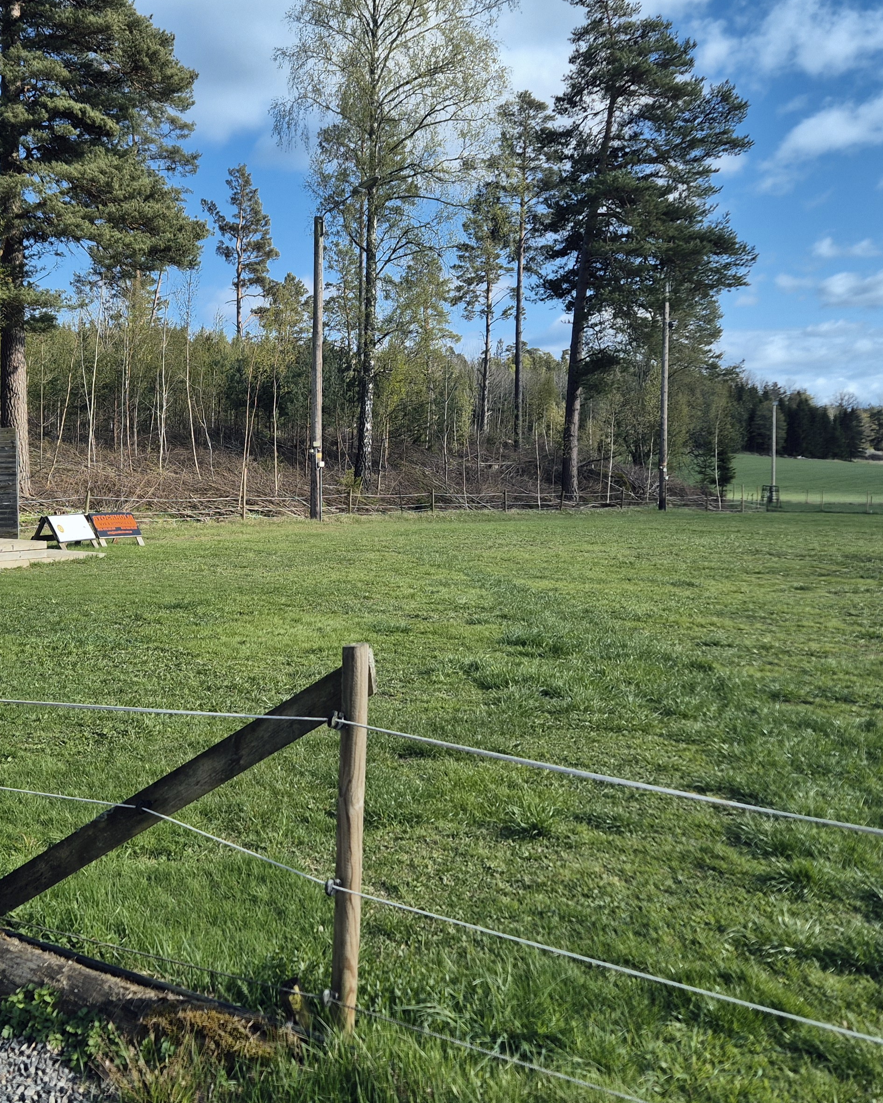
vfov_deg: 47.9
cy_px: 540
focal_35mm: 38
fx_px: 1241
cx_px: 261
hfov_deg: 38.5
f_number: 1.8
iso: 25
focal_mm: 5.4
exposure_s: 1/1152
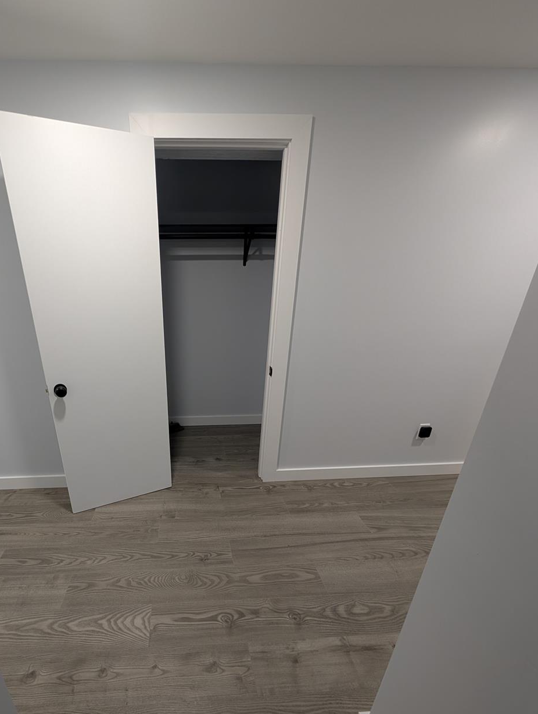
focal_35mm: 15
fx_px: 310
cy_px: 436
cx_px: 204
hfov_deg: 80.5
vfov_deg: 96.5
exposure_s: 1/26.3
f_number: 1.7
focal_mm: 2.02
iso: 64
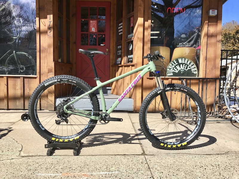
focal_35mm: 28
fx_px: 193
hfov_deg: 63.4
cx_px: 120
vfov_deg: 49.7
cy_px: 90
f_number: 1.8
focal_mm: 3.99
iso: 20
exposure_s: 1/1742
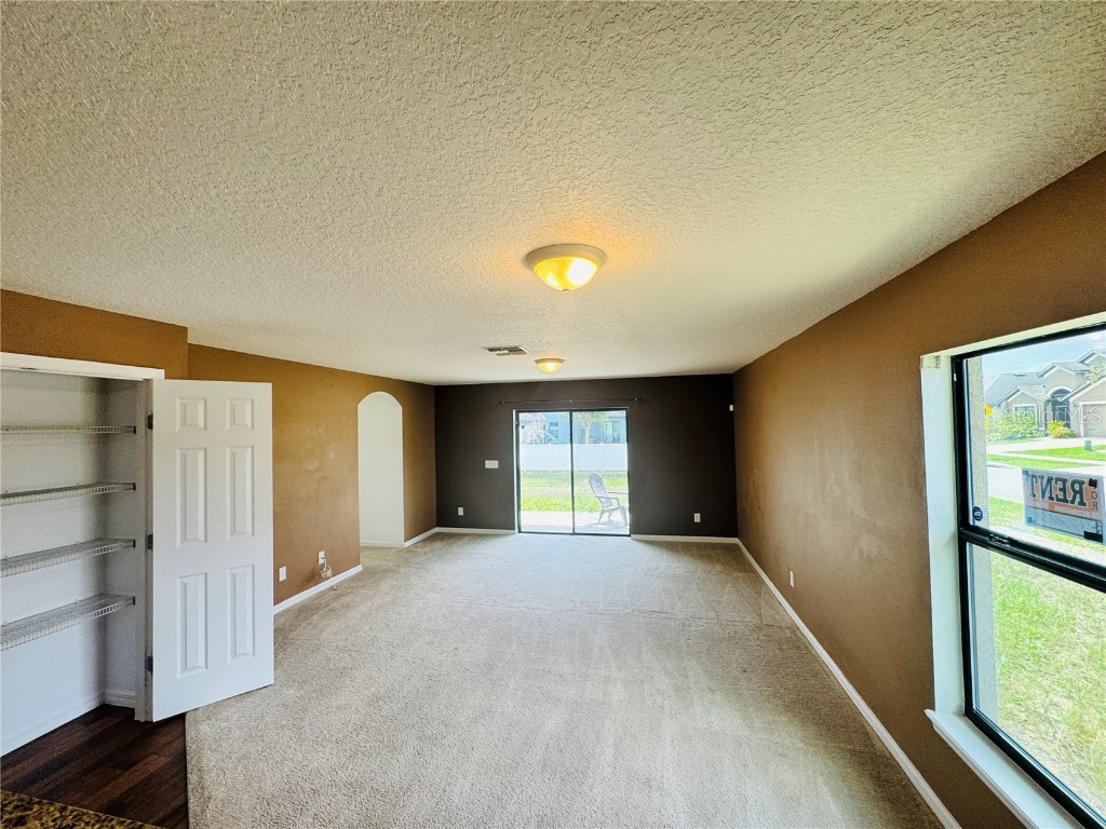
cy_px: 414
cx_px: 553
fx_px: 447
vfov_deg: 85.7
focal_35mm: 14
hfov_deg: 102.1
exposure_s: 1/120
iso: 100
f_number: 2.2
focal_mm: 2.22
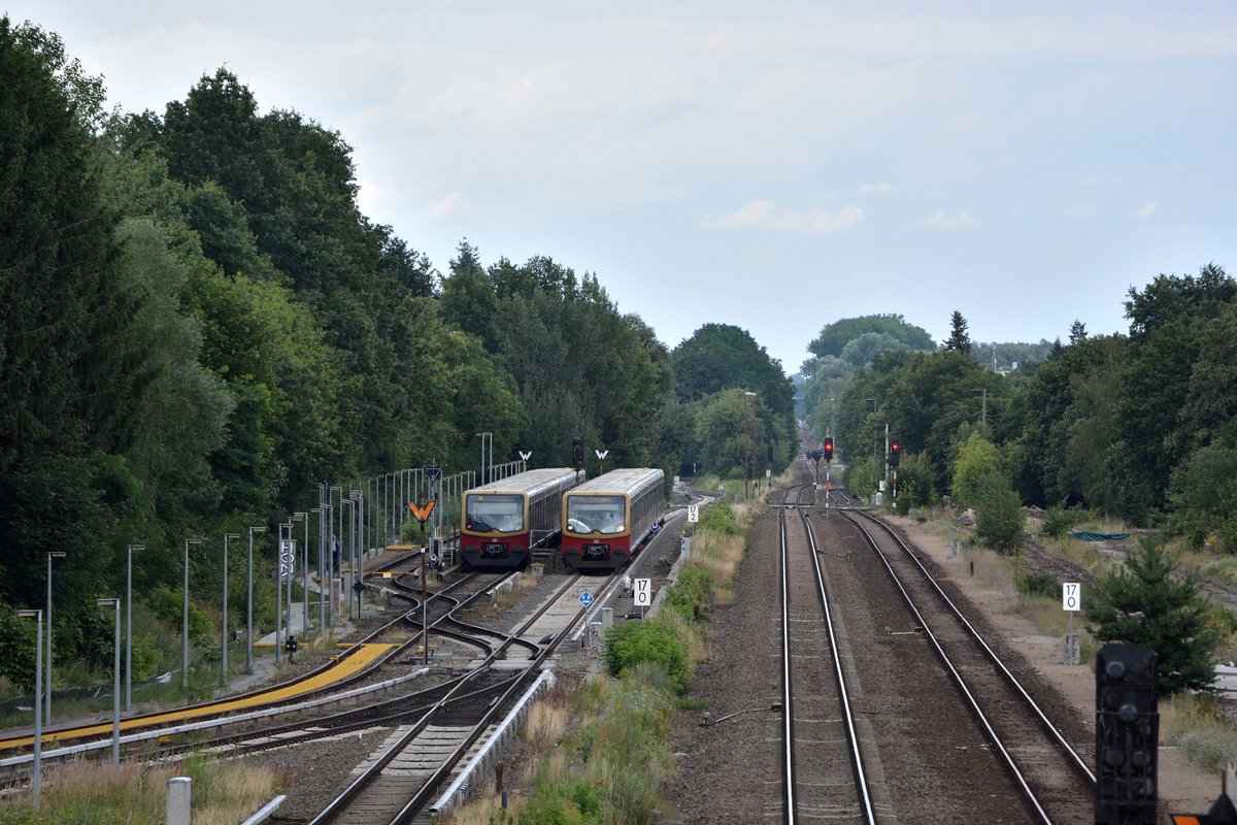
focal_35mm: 300
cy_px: 412
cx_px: 618
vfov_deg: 4.6
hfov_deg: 6.9
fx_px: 10308
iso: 640
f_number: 7.1
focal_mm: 200
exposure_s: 1/640
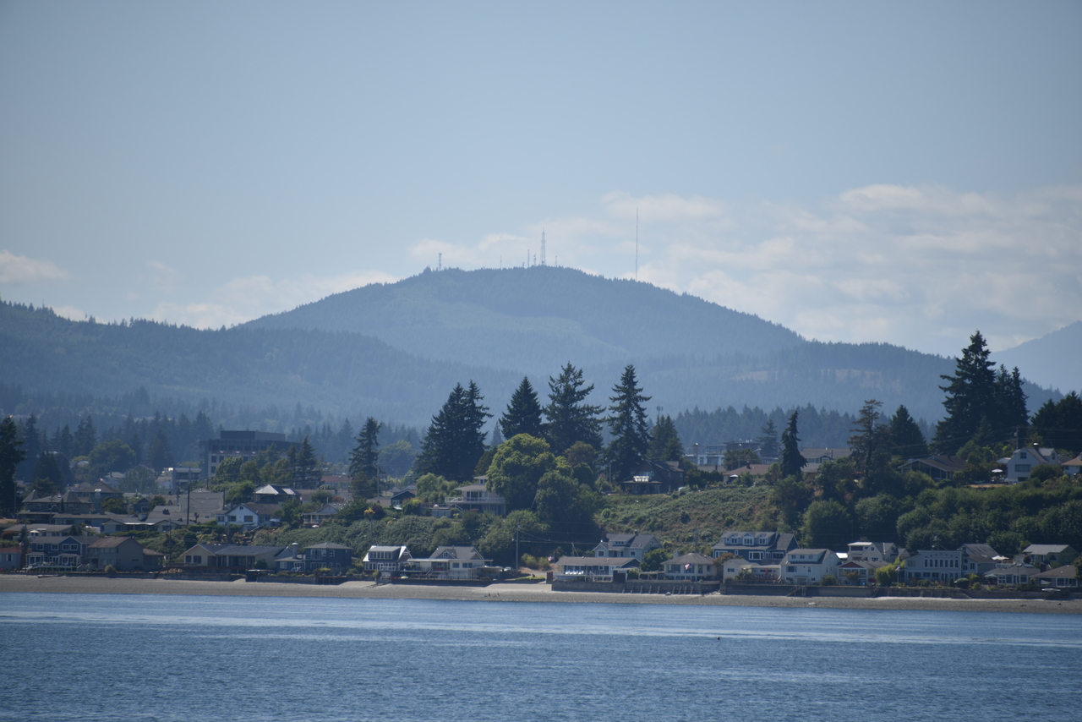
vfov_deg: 4.6
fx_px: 9018
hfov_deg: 6.9
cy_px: 361
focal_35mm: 300
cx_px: 541
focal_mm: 300
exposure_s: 1/640
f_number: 6.3
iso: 100
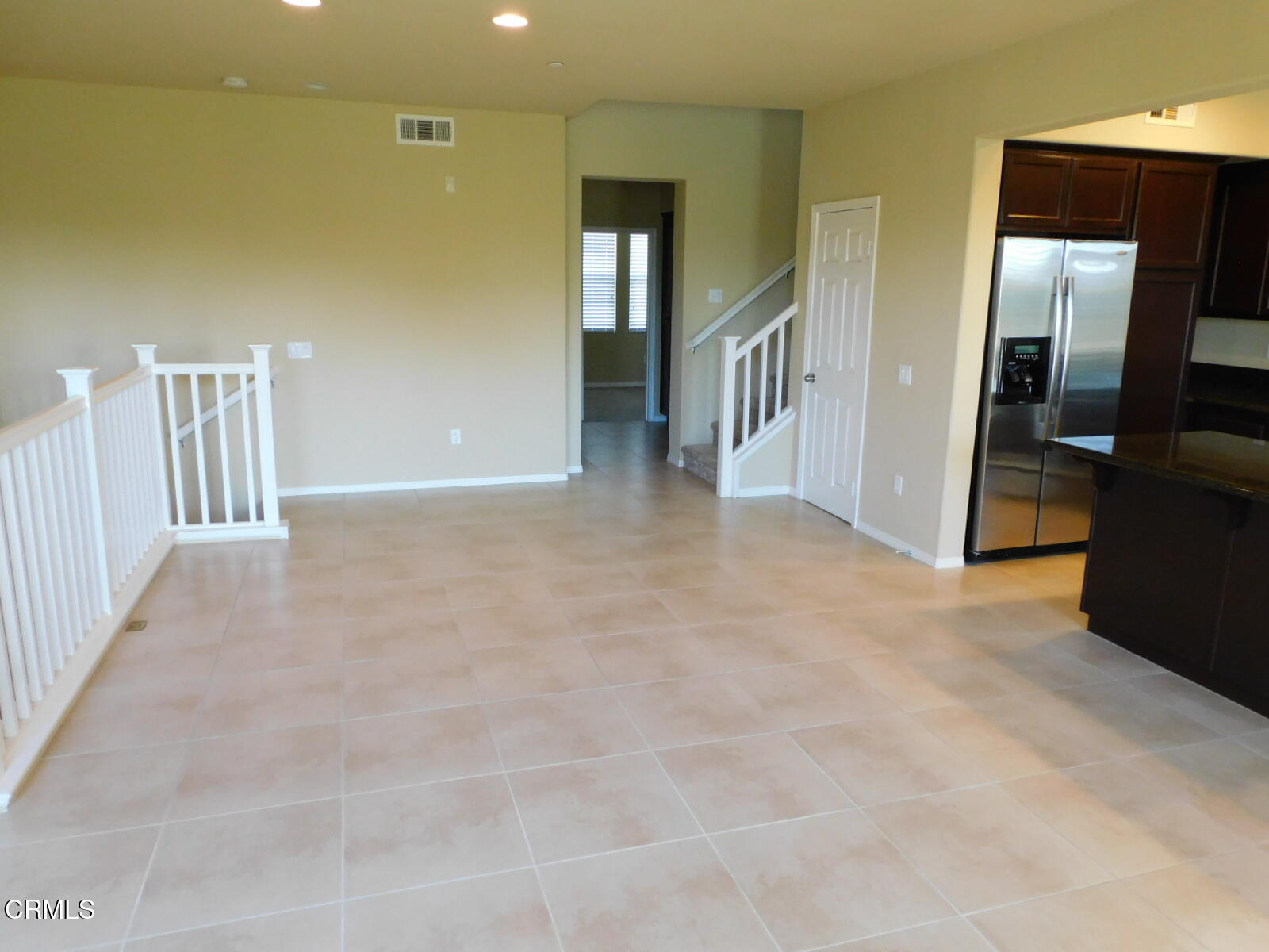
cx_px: 634
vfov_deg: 56.8
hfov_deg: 71.6
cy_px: 476
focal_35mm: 24
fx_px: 880
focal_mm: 4.3
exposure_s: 1/25
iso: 400
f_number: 3.3
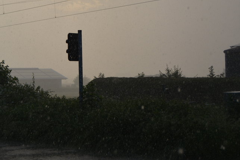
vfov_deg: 16.2
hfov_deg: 23.8
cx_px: 45
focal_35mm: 84
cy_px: 37
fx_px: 560
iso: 250
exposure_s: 1/1000
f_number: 4.2
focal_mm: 30
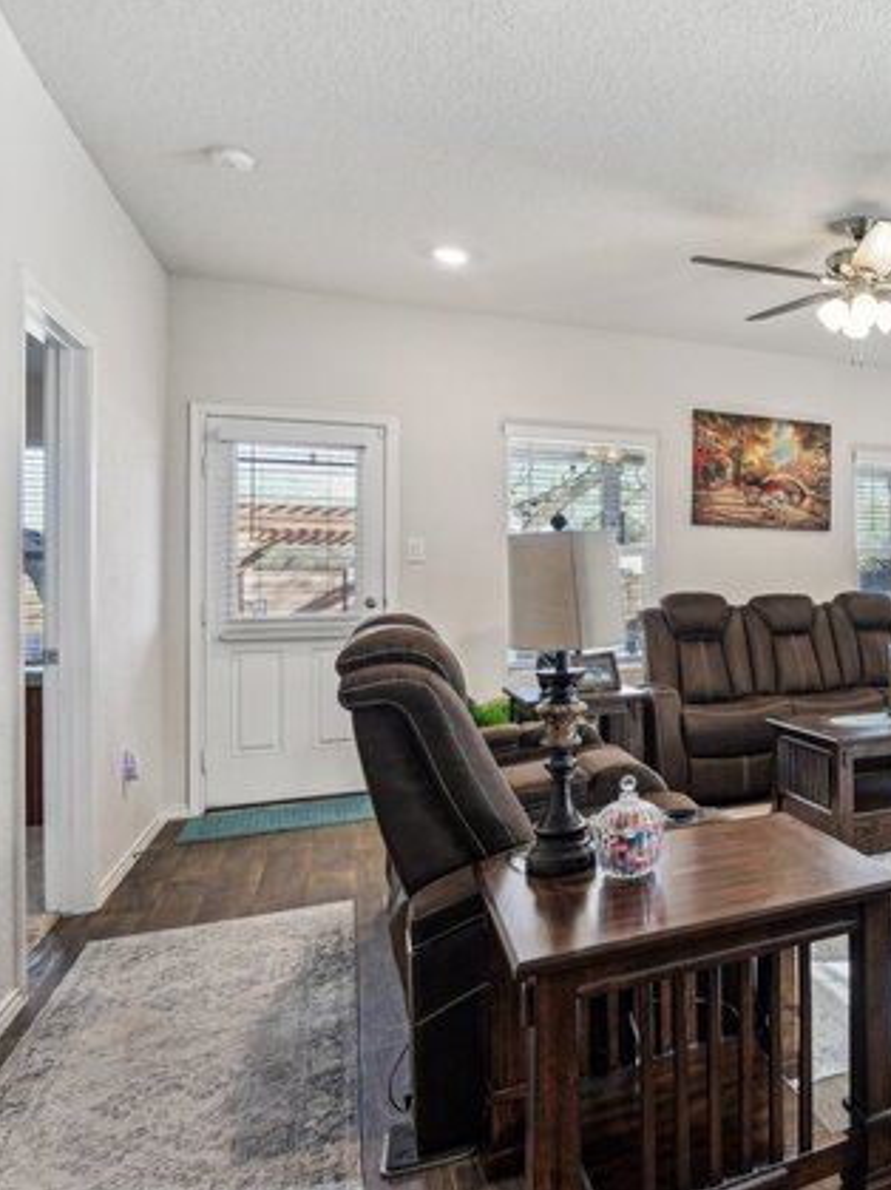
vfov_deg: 69.4
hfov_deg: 45.7
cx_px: 902
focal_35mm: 25
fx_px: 858
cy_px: 592
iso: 1400
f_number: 8
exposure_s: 1/20
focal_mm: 17
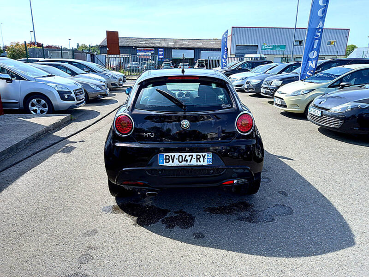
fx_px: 266
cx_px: 184
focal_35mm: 25
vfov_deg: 54.9
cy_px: 138
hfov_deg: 69.4
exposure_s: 1/251
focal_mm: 4.6
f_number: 2
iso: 25
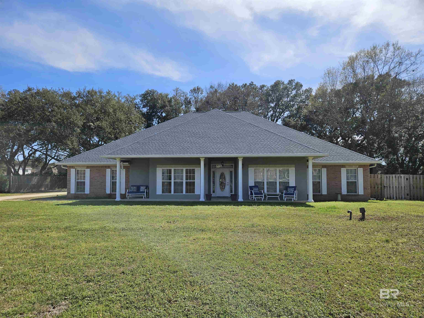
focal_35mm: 23
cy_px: 159
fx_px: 282
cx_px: 212
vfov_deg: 58.9
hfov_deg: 73.9
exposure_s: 1/2456
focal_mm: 5.4
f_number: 1.8
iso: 25
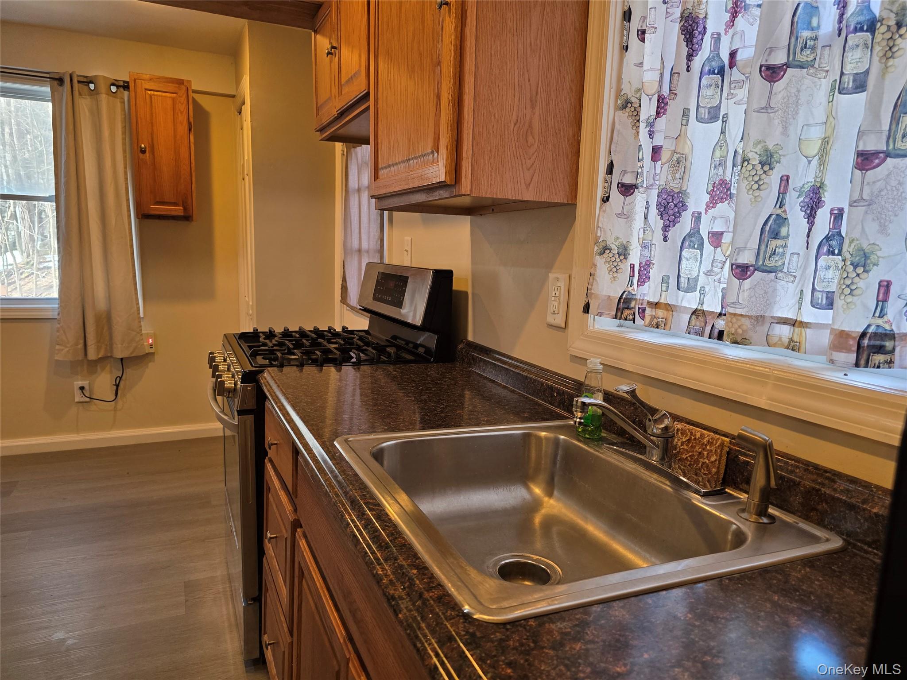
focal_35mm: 23
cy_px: 340
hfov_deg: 73.9
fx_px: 603
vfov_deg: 58.9
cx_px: 454
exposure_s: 1/120
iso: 200
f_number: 1.7
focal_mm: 6.3
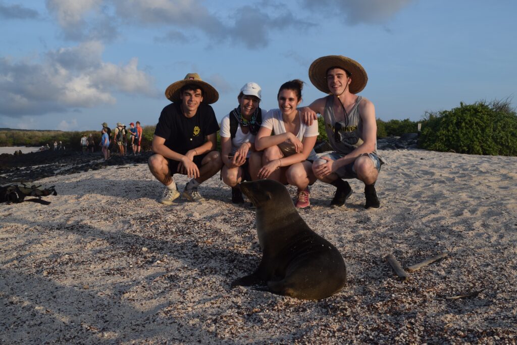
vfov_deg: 35.5
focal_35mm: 38
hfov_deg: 51.3
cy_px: 172
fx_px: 539
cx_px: 258
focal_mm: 25
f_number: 9
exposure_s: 1/320
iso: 200
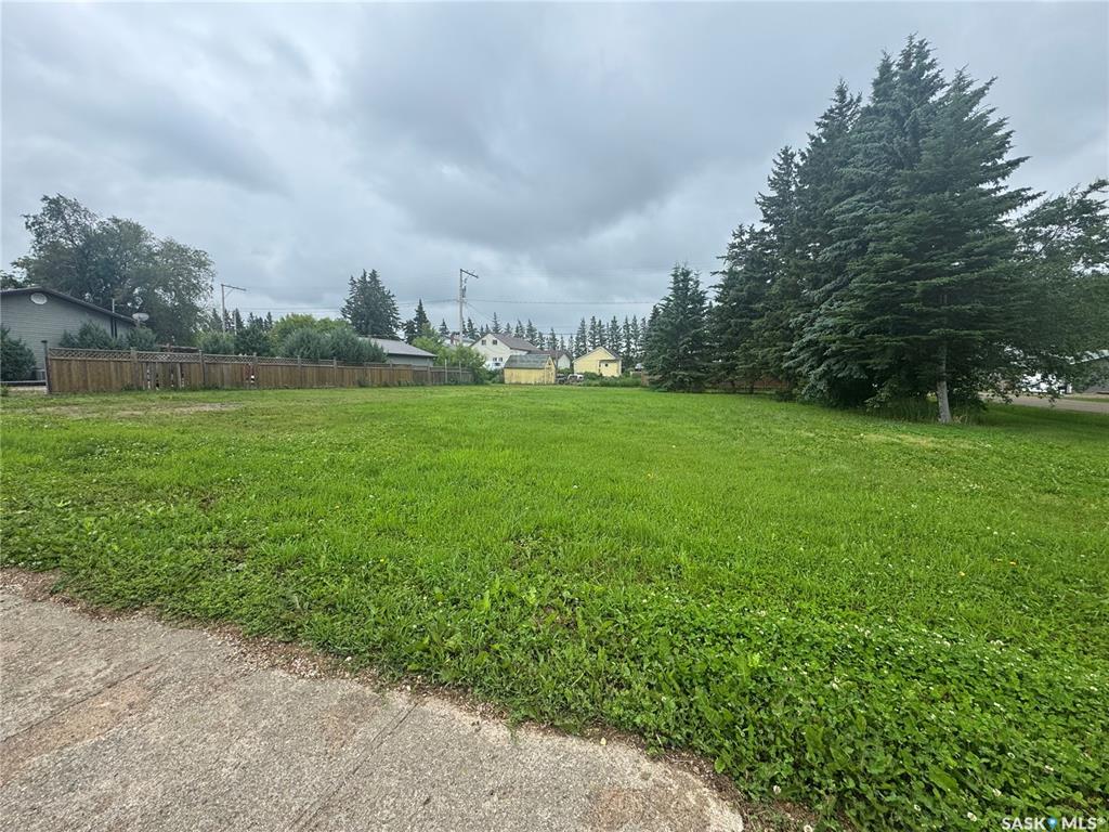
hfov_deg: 102.1
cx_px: 554
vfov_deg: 85.7
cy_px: 416
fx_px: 449
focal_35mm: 14
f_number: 2.2
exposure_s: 1/587
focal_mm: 2.22
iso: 40
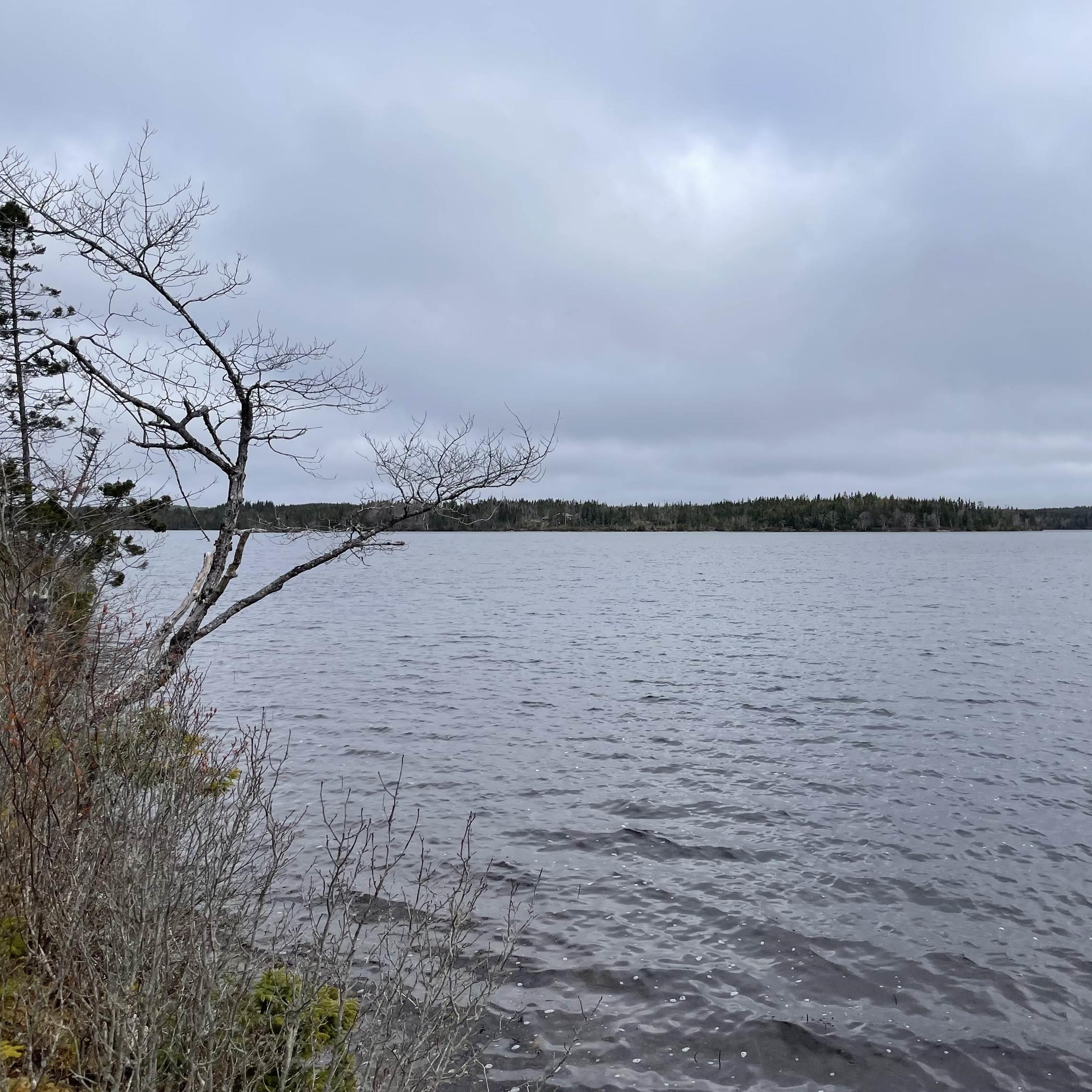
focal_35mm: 31
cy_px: 546
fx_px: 1106
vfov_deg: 52.5
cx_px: 672
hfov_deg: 52.1
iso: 32
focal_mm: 4.2
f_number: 1.6
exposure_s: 1/5291
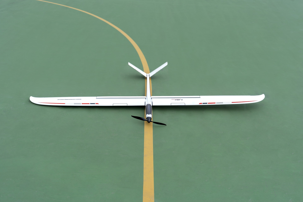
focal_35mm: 35
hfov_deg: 54.4
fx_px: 295
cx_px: 152
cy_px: 101
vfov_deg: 37.9
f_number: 8
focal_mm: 35
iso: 100
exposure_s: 1/60
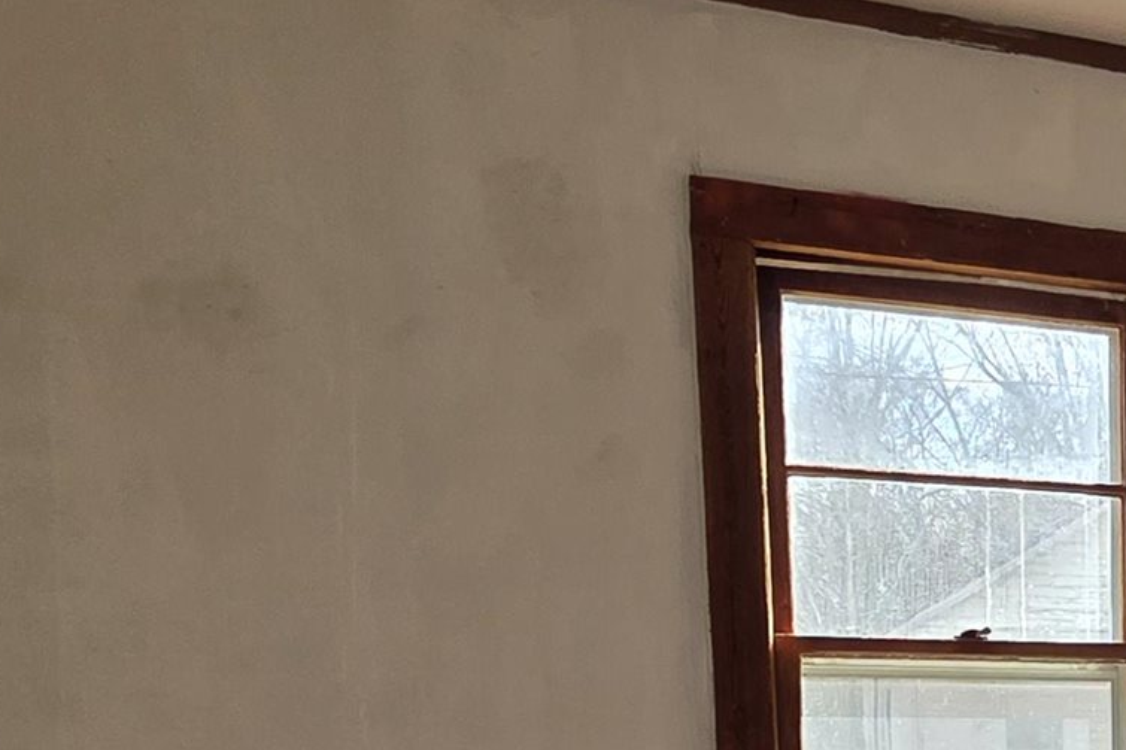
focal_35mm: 55
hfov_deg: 28.8
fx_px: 1720
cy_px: 942
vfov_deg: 22.3
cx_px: 1505
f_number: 1.9
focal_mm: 2.2
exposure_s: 1/300
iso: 40
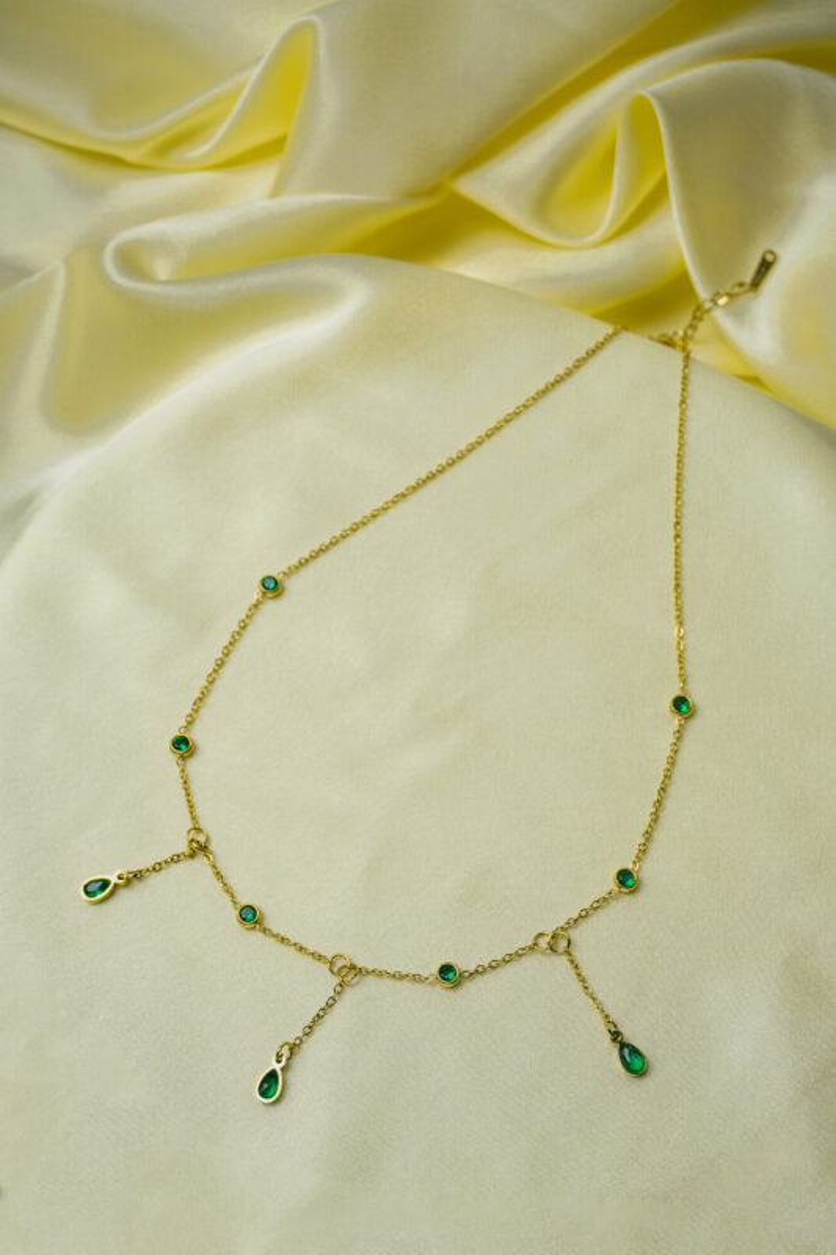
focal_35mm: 75
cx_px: 418
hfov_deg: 18.2
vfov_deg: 27.0
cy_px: 628
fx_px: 2613
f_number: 9
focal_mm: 50
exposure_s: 1/125
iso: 100
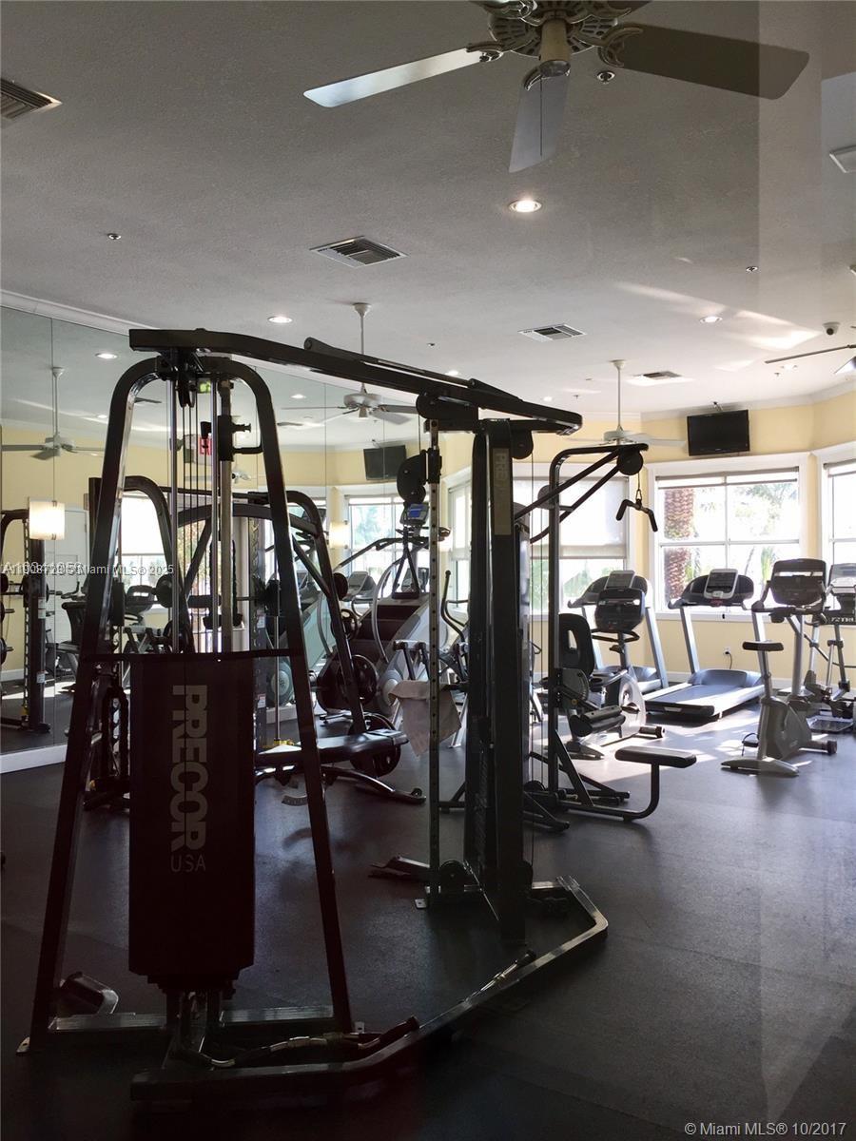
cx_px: 428
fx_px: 956
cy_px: 570
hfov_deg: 48.2
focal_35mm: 29
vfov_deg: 61.7
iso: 32
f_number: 2.2
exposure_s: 1/120
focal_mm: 4.15
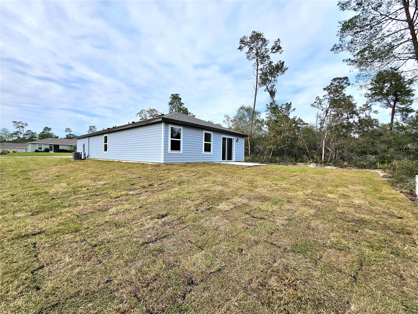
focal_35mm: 13
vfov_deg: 89.9
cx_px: 209
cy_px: 157
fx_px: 157
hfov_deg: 106.2
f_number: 2.2
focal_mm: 2.2
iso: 50
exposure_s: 1/769
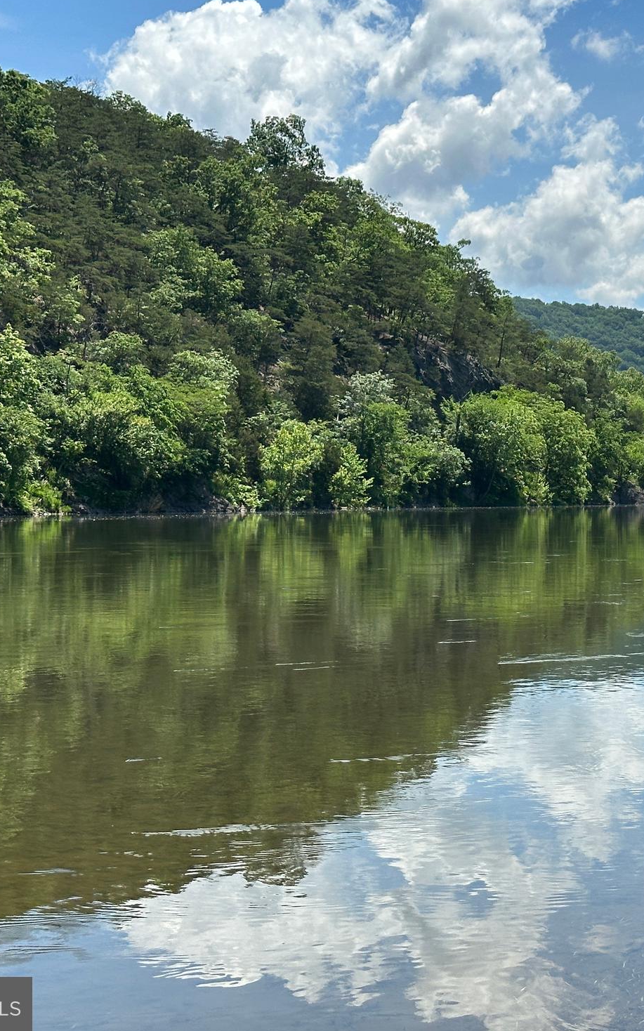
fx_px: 1995
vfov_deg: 29.0
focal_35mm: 71
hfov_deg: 18.1
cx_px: 576
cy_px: 495
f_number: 1.78
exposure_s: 1/5263
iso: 64
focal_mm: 6.86
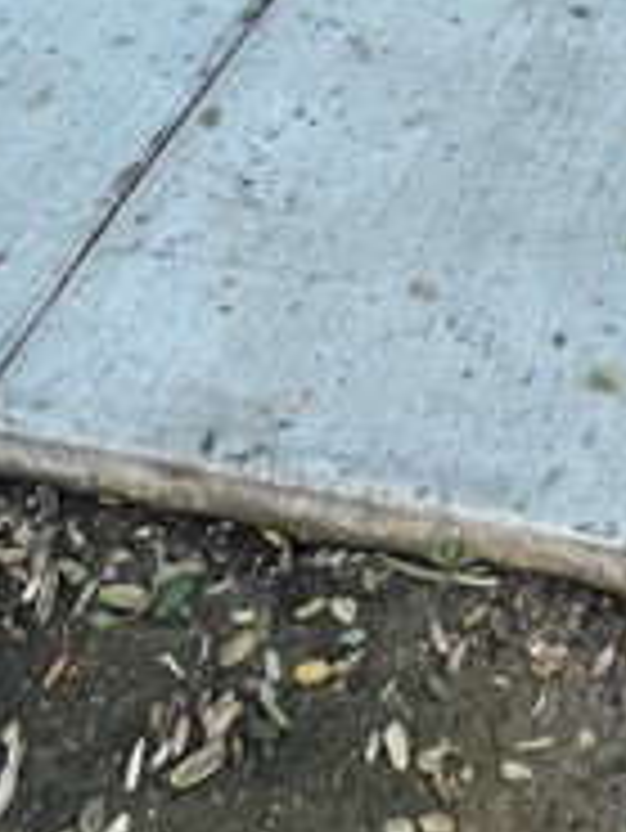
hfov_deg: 19.3
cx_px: 748
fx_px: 1734
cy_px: -1385
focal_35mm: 72
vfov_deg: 13.4
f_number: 1.8
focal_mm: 1.57
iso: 50
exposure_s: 1/99
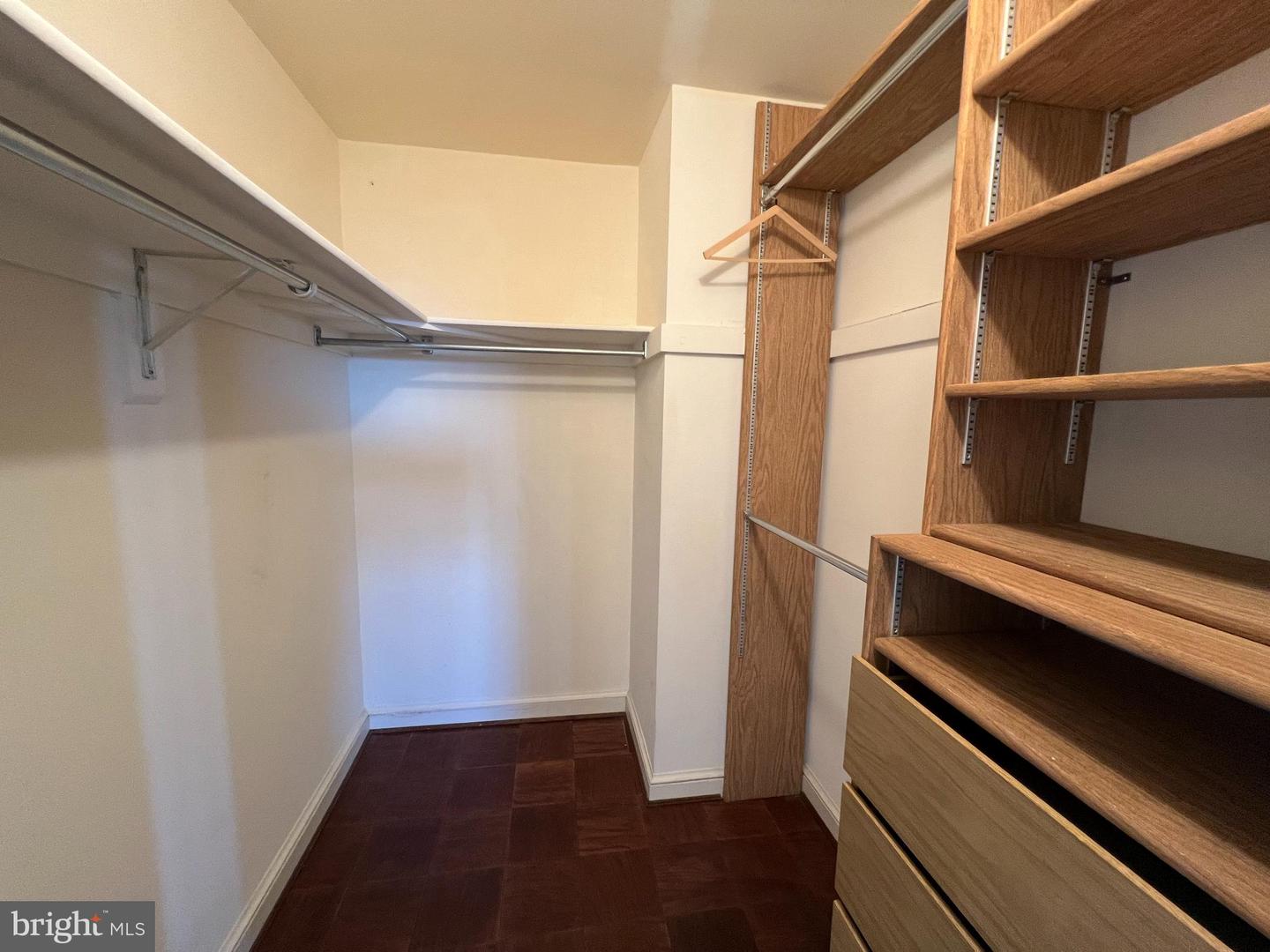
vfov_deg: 89.9
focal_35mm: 13
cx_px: 635
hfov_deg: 106.2
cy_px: 476
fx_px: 477
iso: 200
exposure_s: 1/60
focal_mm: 1.57
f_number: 1.8
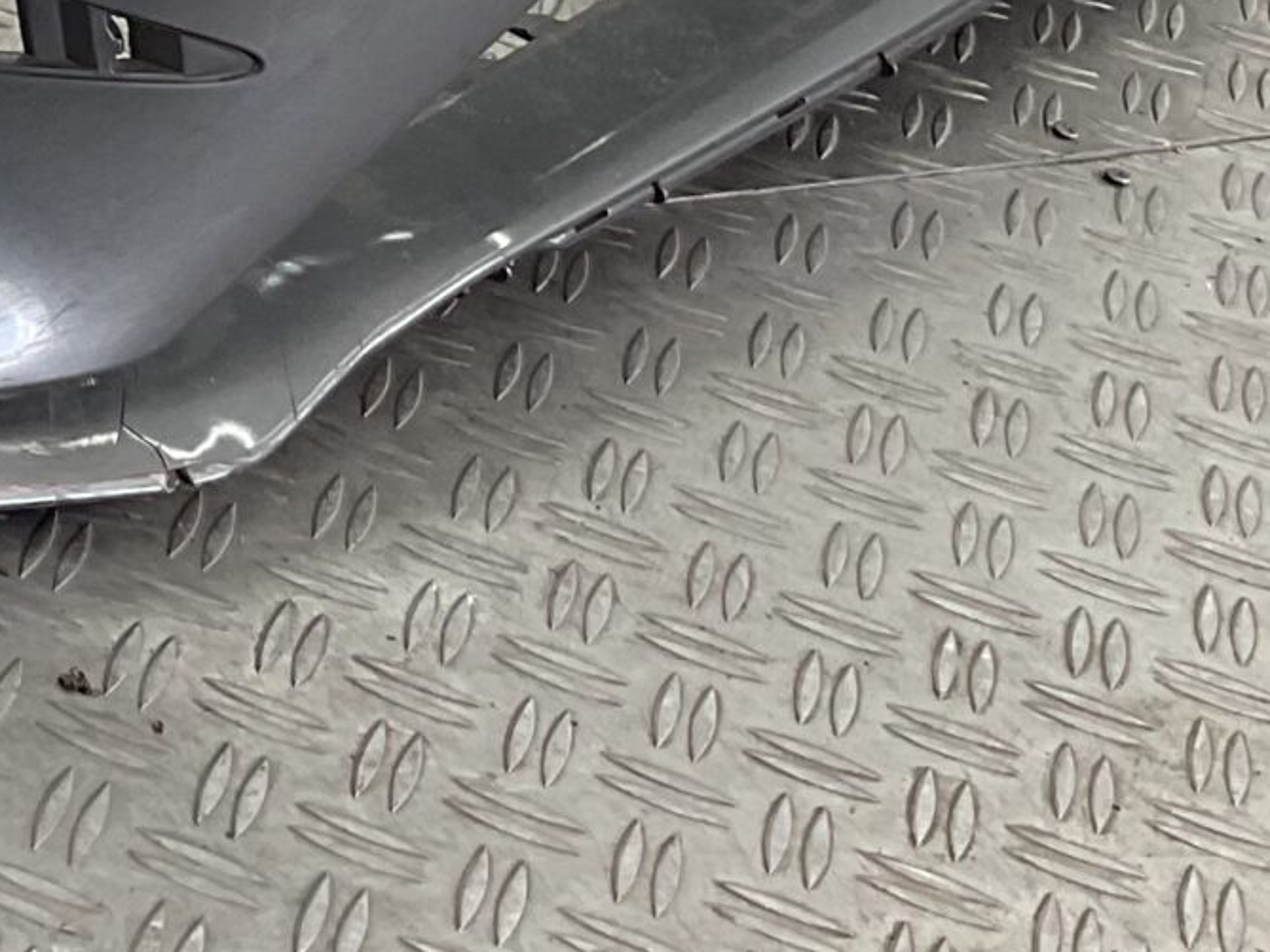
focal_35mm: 111
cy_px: -705
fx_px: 4073
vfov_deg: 12.3
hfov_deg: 16.4
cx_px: -541
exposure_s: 1/100
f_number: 1.8
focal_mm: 3
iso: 20
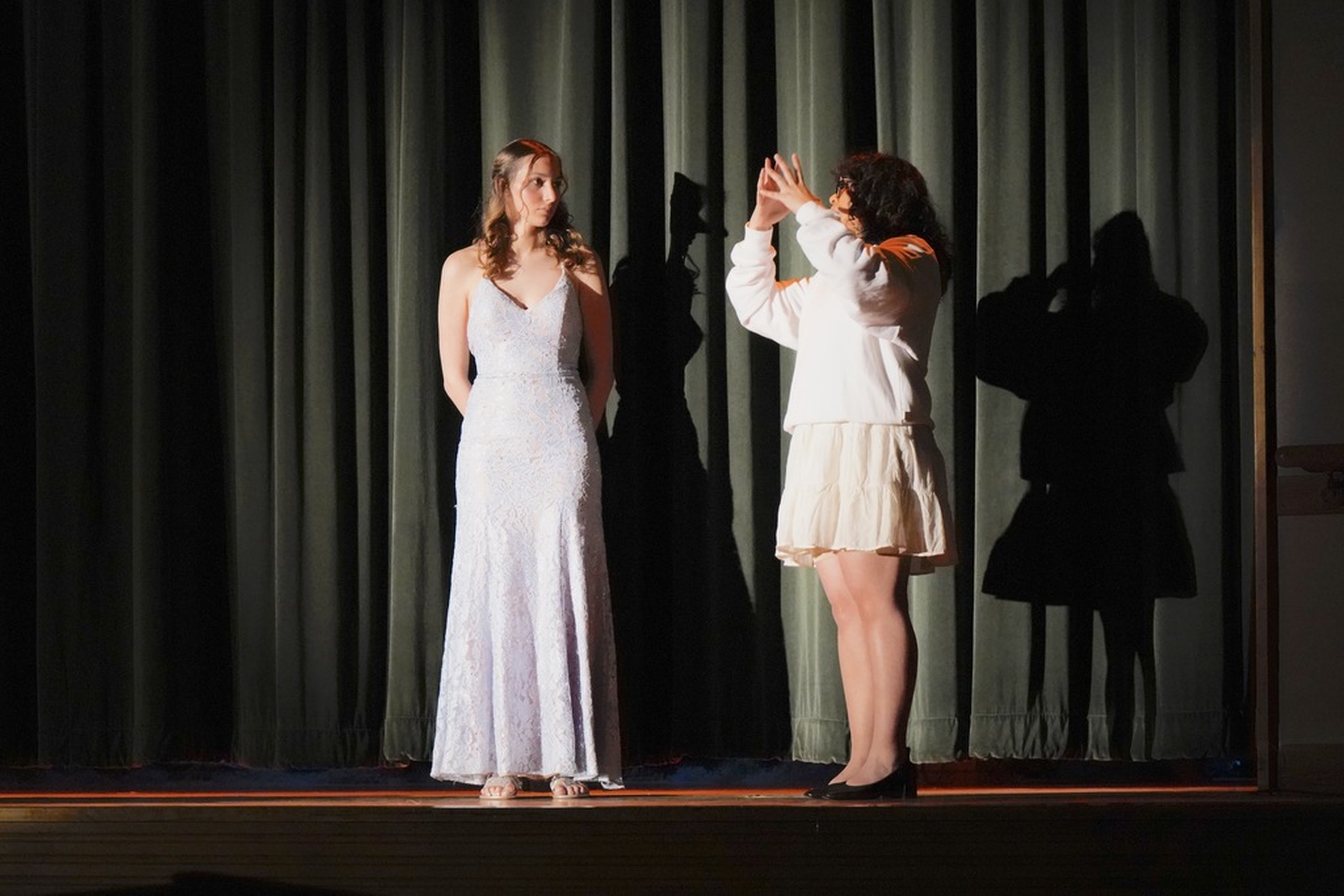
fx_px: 2614
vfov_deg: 19.5
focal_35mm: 70
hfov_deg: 28.8
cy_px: 448
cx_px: 672
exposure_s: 1/160
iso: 12800
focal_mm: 70
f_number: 5.6
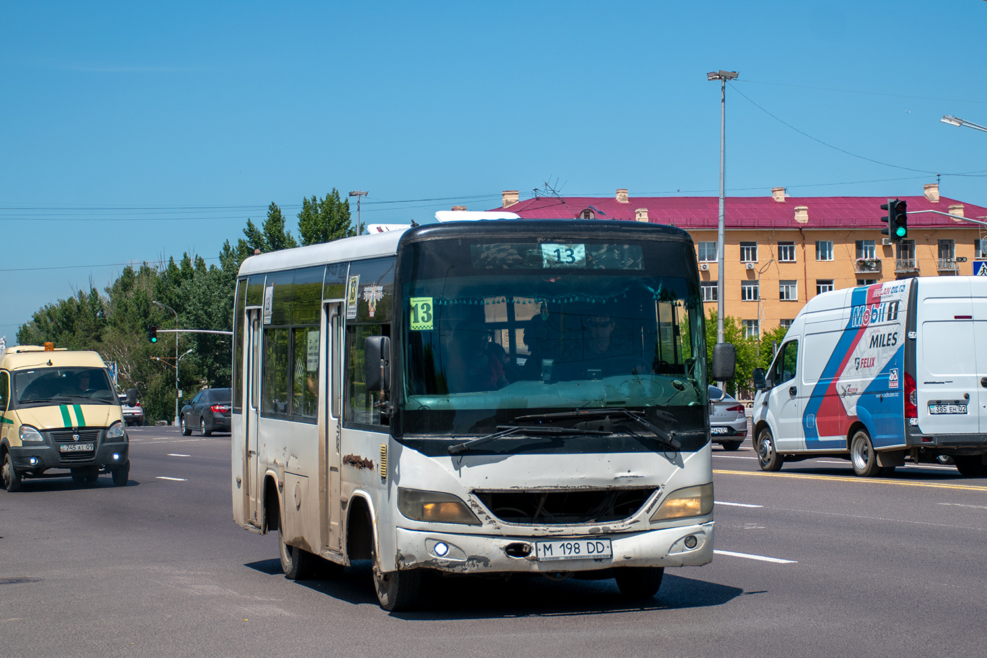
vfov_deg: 20.2
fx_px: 1850
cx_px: 494
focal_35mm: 68
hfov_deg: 29.9
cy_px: 329
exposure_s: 1/800
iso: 100
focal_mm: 45
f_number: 5
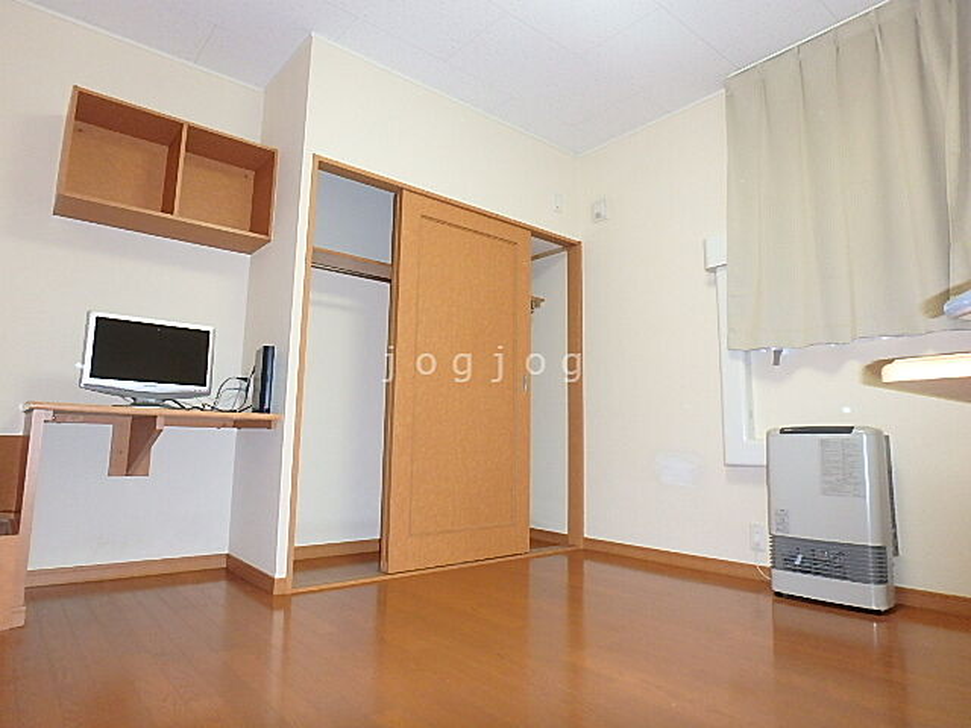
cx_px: 486
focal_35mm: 21
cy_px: 364
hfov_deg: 79.0
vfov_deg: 63.4
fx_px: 589
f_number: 3.5
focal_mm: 3.7
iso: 400
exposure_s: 1/30
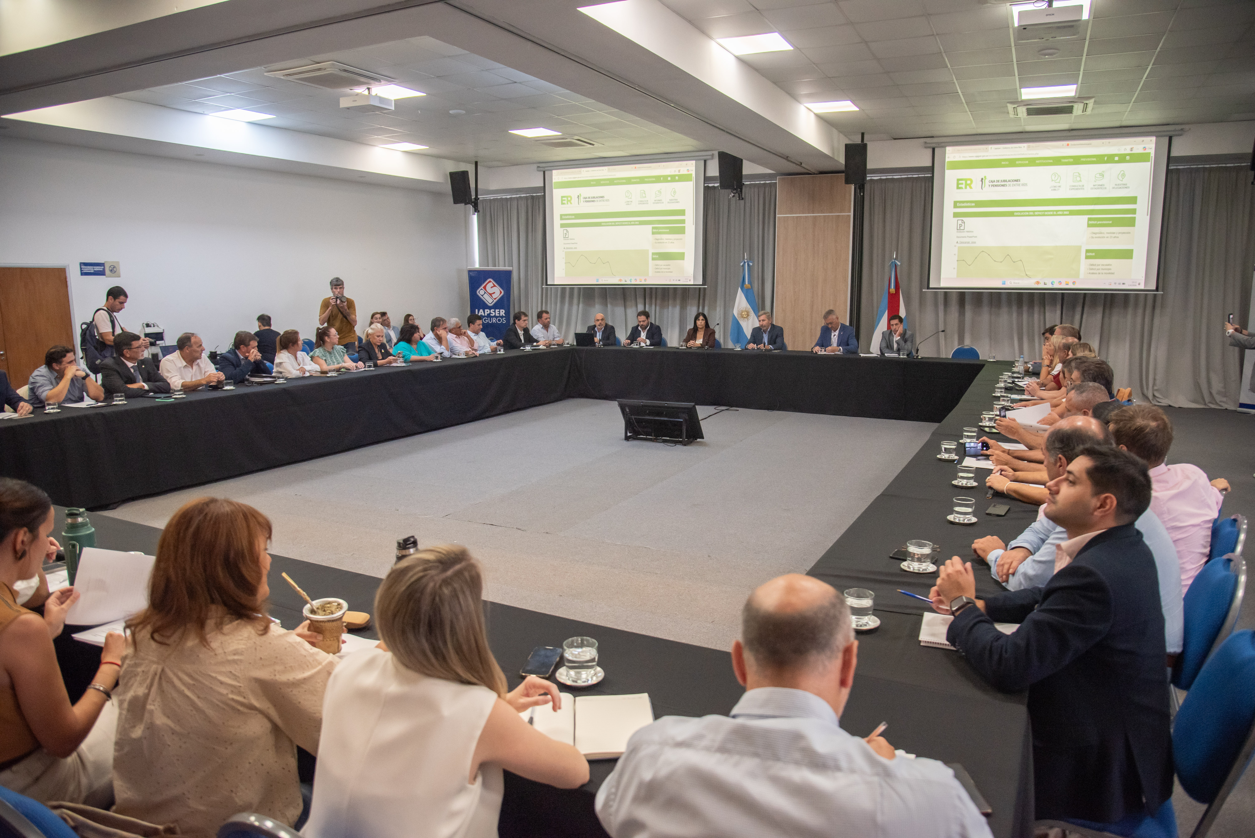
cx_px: 628
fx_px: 837
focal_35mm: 24
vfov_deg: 53.2
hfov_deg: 73.7
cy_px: 419
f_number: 4
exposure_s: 1/320
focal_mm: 24
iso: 1250
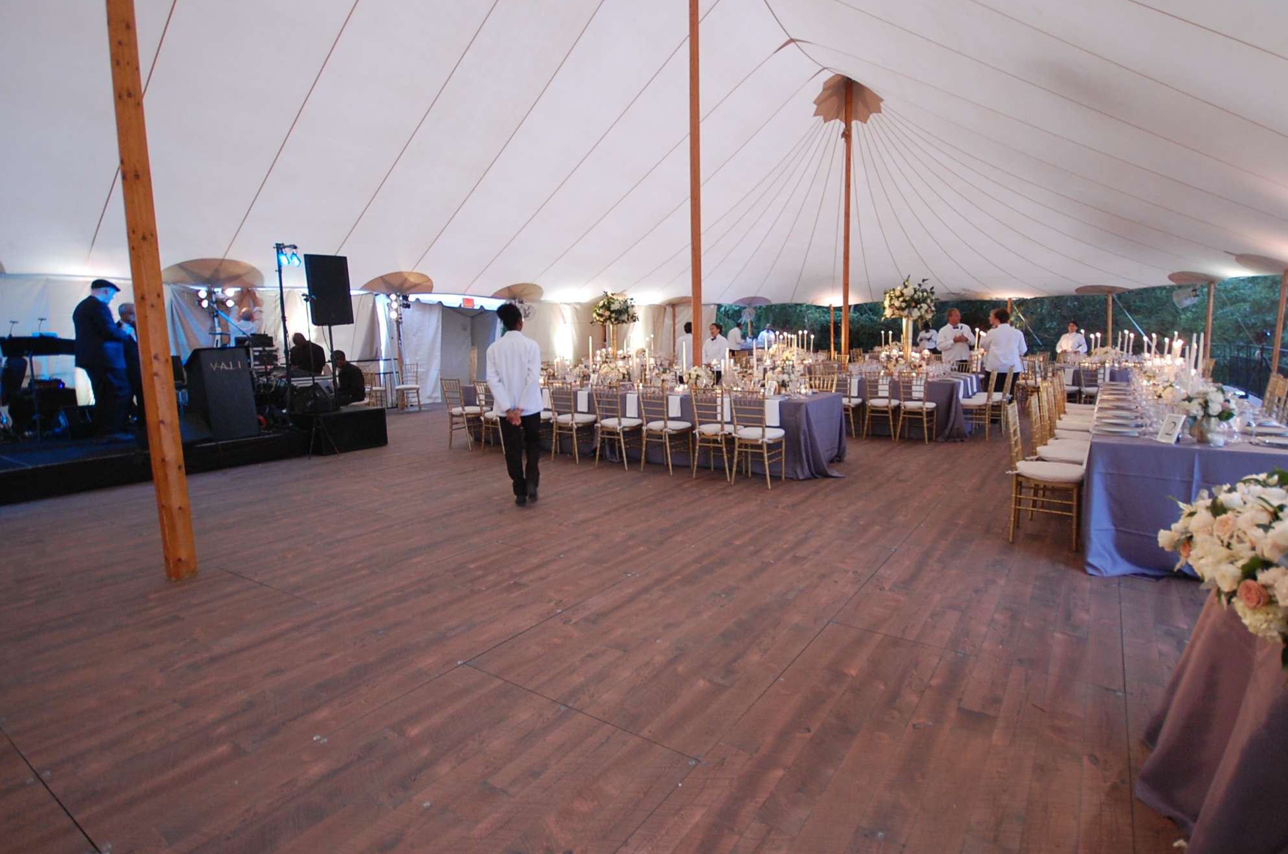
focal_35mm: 17
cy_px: 407
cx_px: 689
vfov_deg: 70.2
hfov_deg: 93.2
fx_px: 607
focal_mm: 10
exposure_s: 1/13
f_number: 4
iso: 800
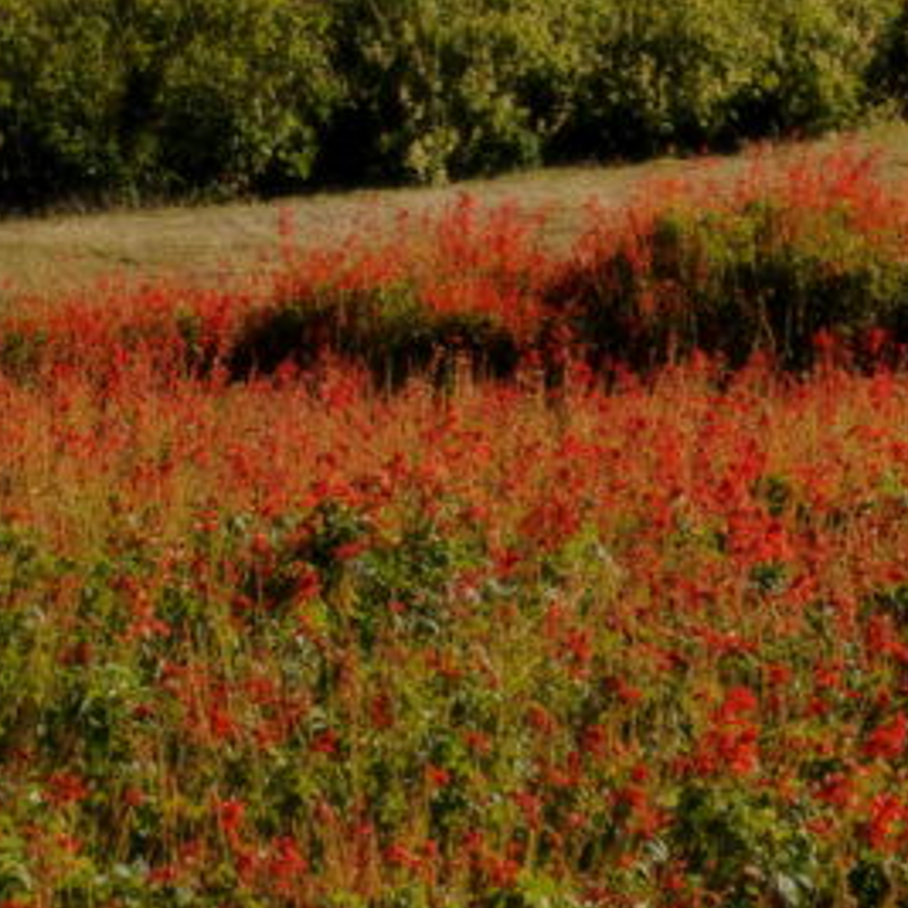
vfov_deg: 3.9
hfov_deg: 3.9
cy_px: 248
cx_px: -381
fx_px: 13354
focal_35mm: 450
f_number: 8
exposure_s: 1/250
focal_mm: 92
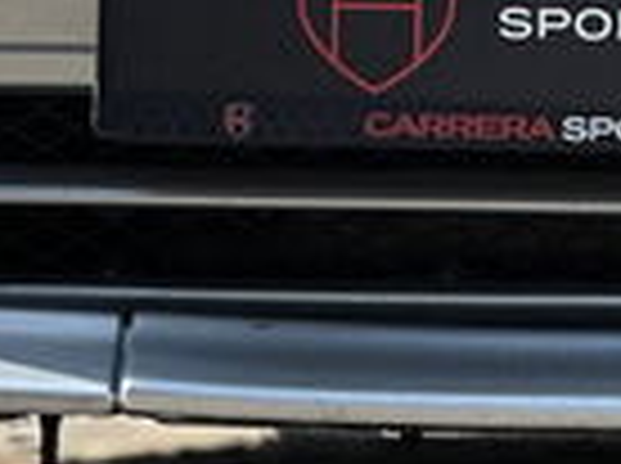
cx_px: 747
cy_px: -234
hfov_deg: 4.6
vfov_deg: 3.4
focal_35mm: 429
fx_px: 7683
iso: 32
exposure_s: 1/314
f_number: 2.8
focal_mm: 9
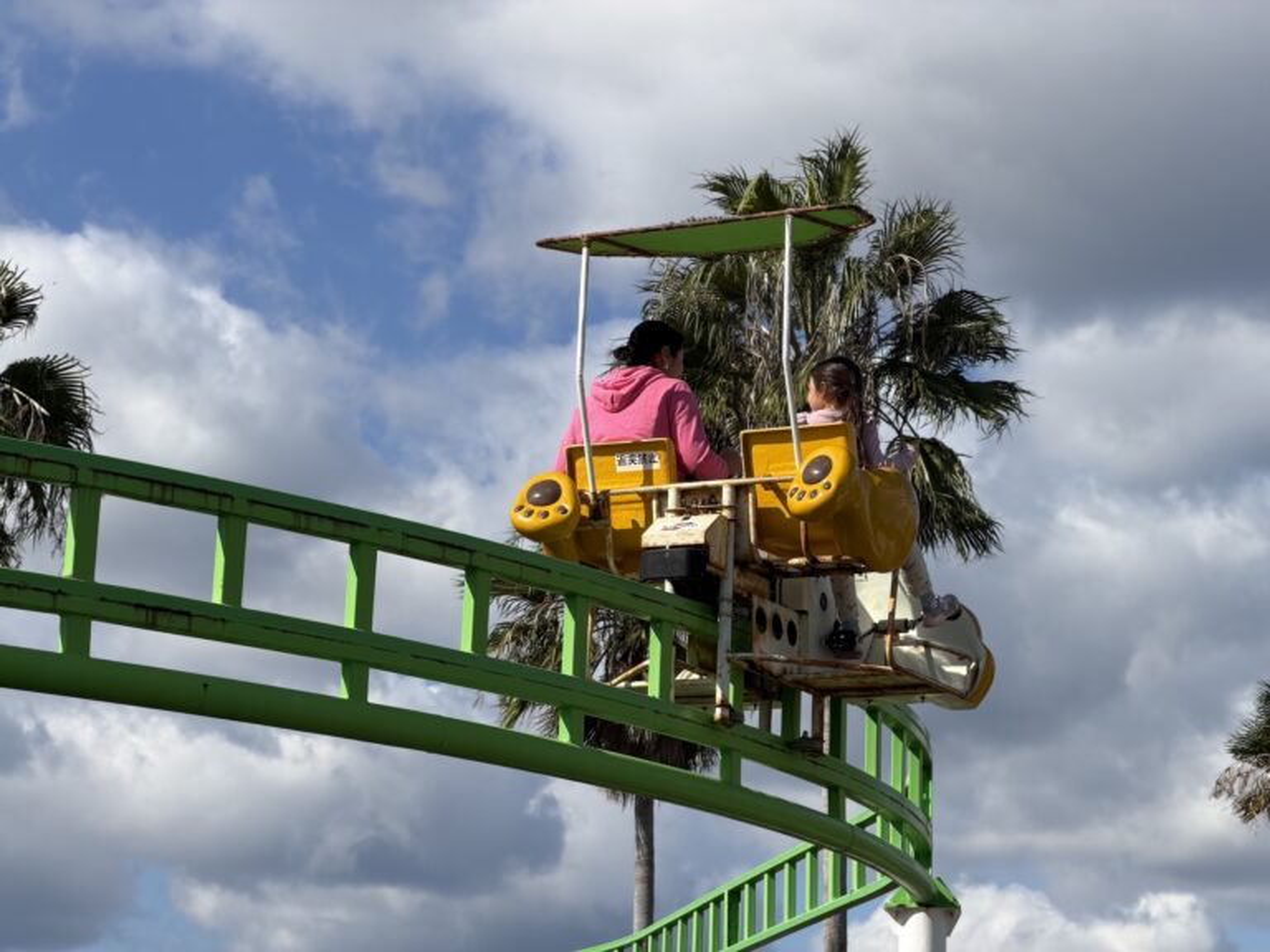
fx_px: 3669
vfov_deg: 14.8
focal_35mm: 100
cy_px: 476
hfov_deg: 19.6
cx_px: 635
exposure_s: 1/864
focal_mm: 16.89
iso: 20
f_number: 2.8
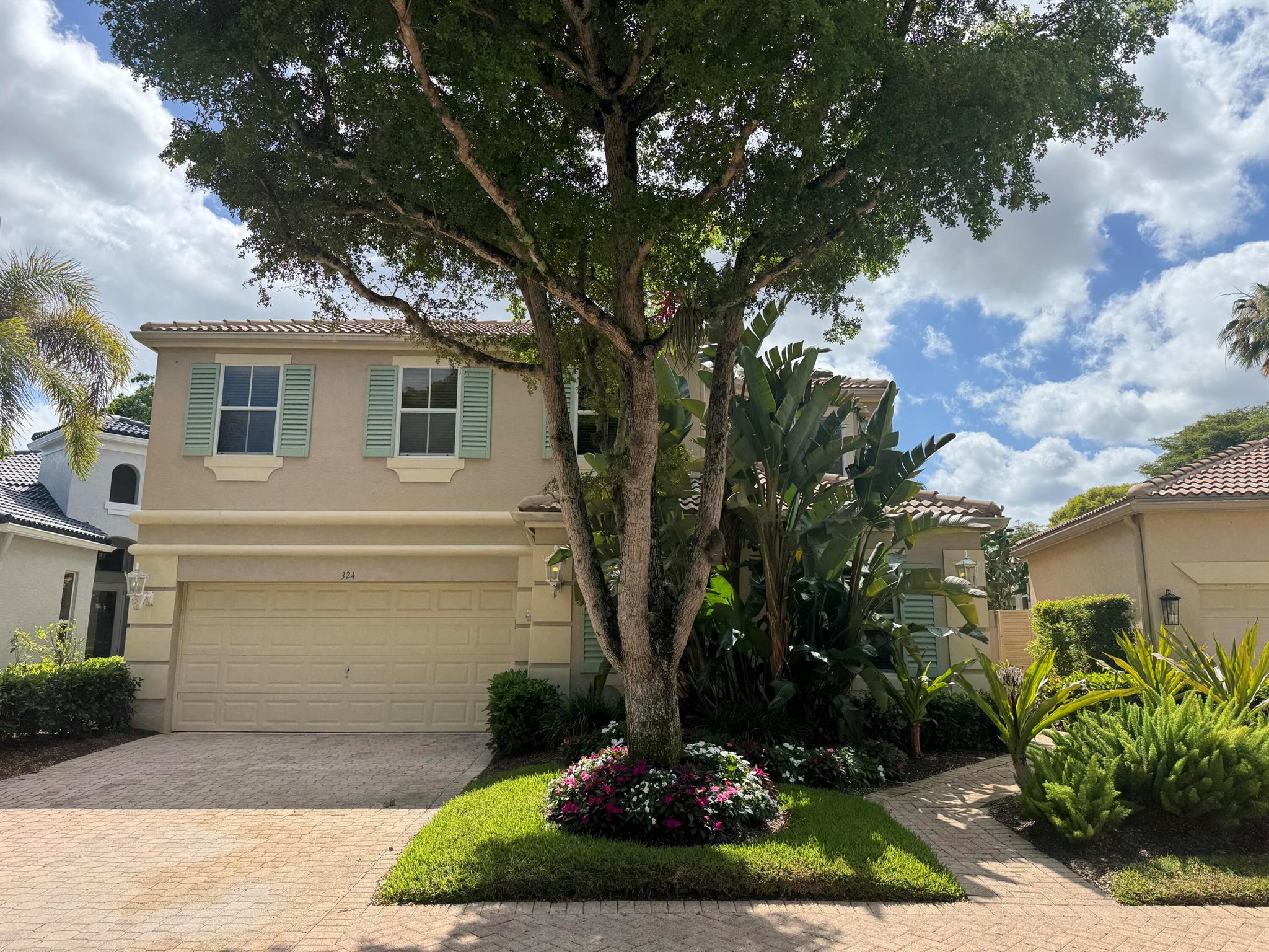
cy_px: 476
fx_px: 880
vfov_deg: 56.8
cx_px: 634
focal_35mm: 24
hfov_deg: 71.6
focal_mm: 6.76
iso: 80
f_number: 1.78
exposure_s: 1/4310
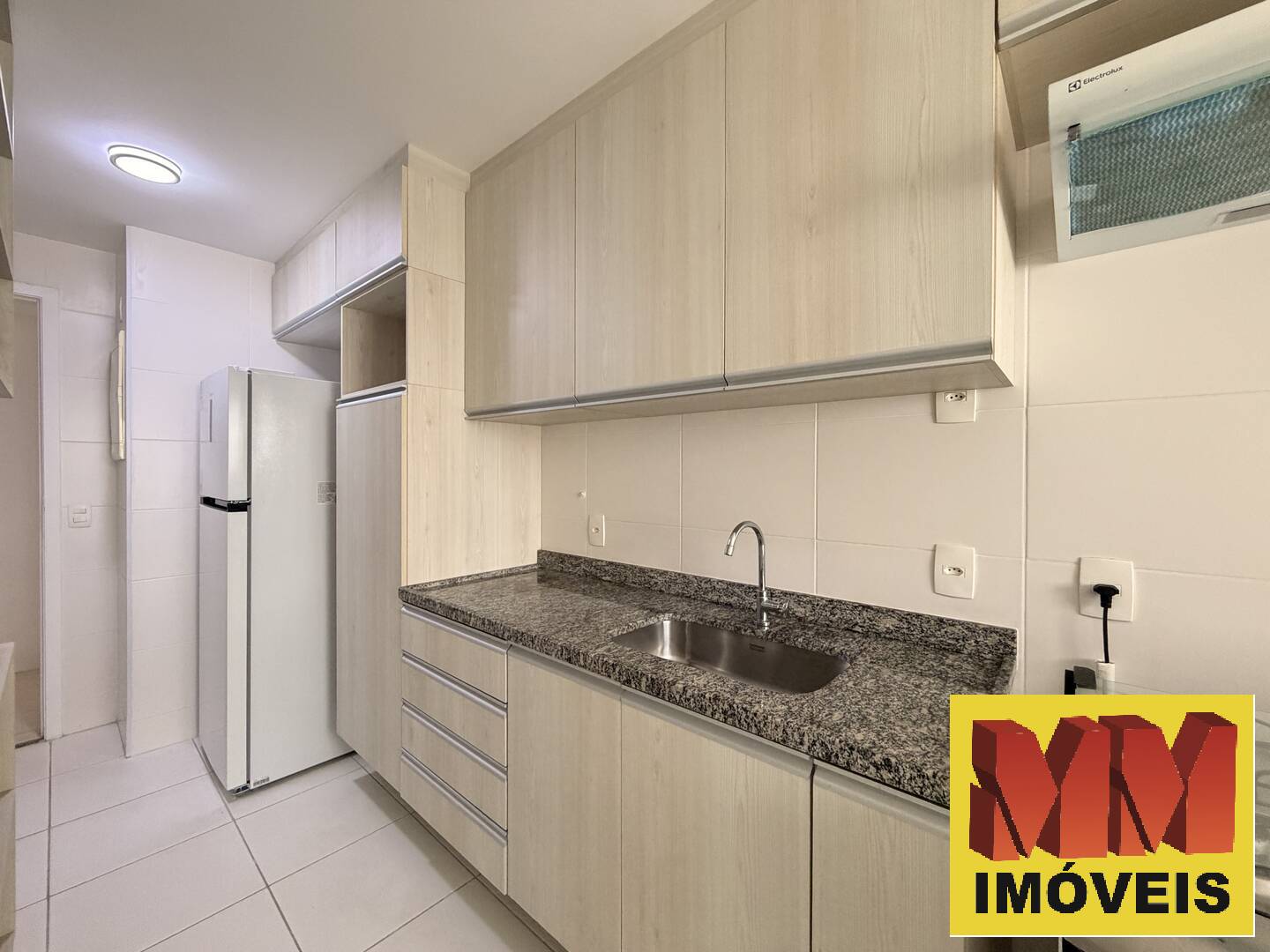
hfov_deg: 102.1
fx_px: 514
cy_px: 476
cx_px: 635
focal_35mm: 14
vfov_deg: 85.7
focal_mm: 2.22
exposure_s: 1/60
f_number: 2.2
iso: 400
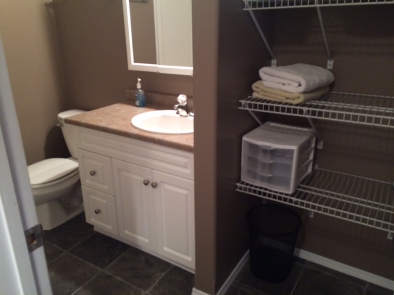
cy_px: 148
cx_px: 197
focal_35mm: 29
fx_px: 330
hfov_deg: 61.7
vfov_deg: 48.2
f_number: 2.2
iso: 250
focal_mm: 4.15
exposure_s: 1/15
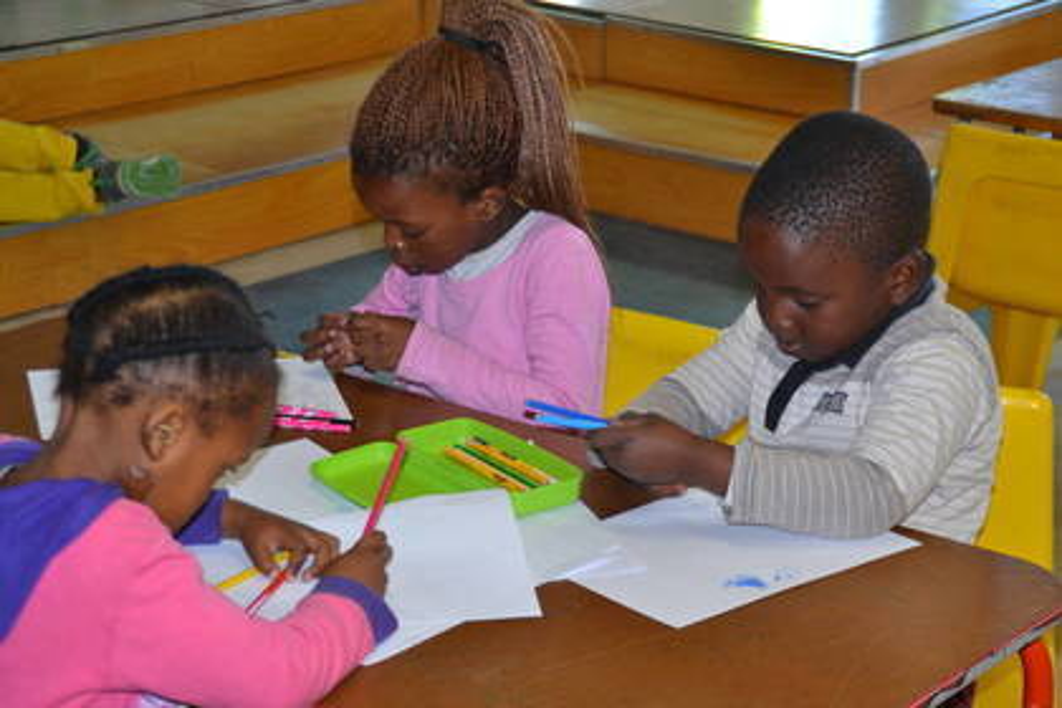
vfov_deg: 15.2
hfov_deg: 22.6
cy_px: 354
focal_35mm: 90
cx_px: 531
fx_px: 2655
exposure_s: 1/60
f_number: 5
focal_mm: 60
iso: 400
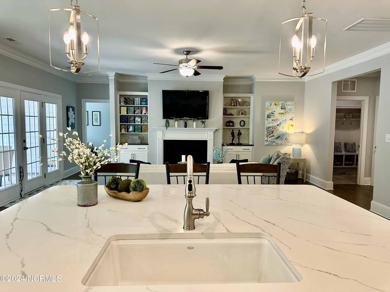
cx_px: 195
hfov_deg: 71.6
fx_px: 270
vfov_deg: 56.8
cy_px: 146
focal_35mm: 24
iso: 160
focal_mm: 6.86
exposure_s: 1/120
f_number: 1.78
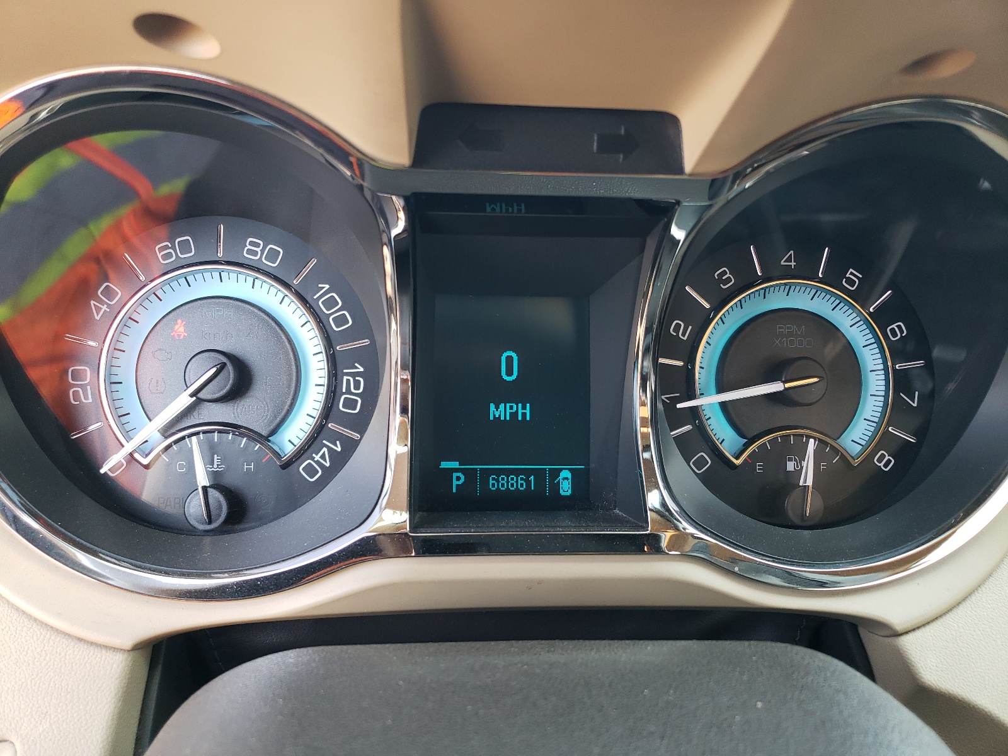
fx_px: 757
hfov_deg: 67.3
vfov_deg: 53.1
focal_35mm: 26
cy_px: 378
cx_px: 504
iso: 88
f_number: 1.5
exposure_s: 1/120
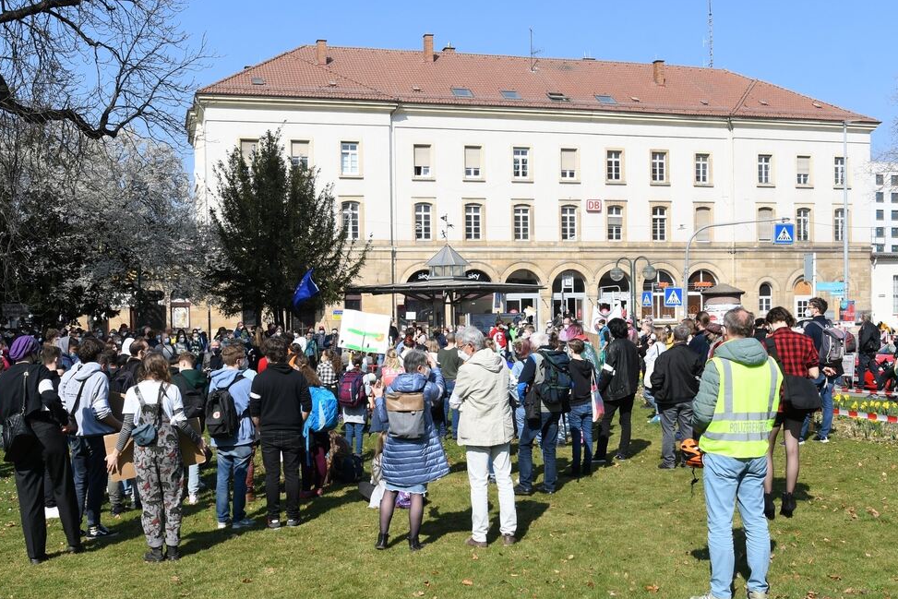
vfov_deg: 35.9
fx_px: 923
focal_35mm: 37
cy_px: 335
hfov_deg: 51.8
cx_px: 411
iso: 200
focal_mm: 20
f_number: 8
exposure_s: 1/400
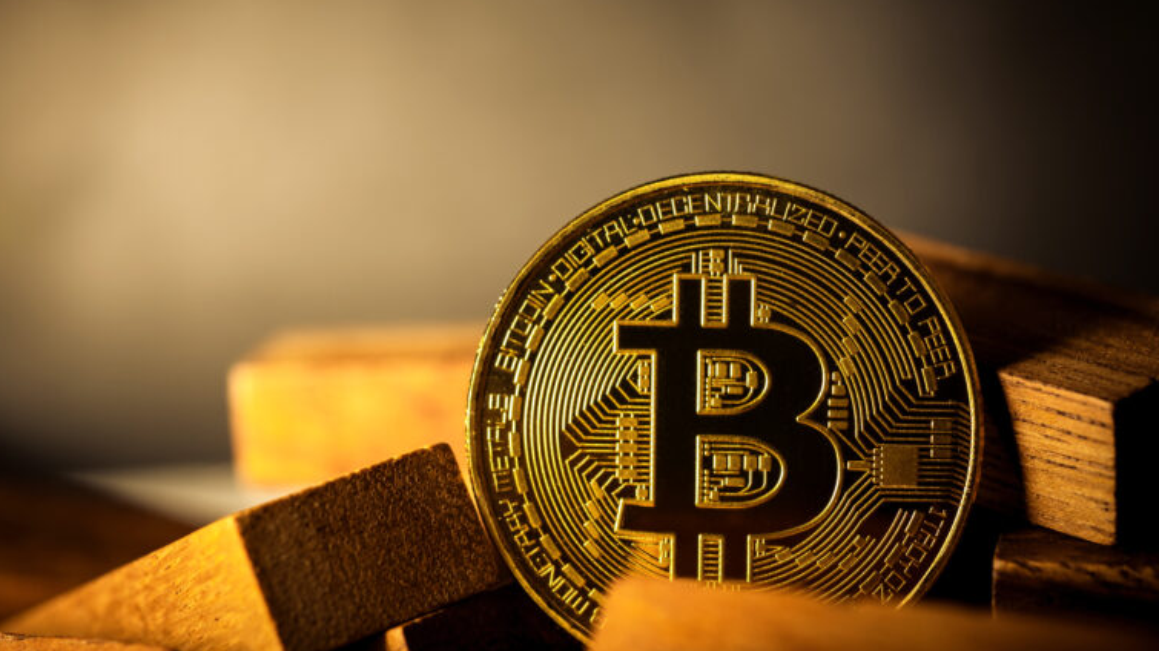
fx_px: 1966
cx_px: 571
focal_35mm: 64
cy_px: 300
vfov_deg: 18.8
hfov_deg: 32.8
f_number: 8
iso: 400
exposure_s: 1/100
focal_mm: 60
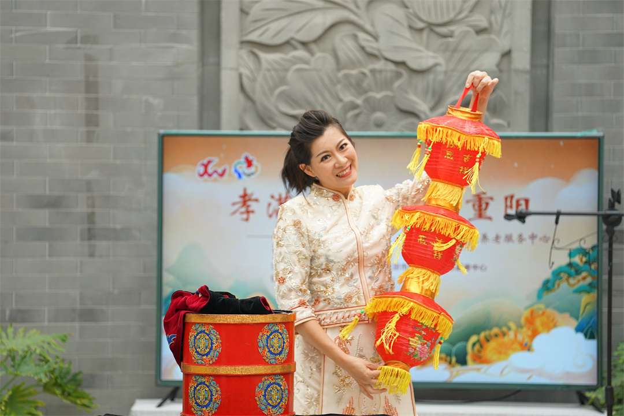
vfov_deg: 8.0
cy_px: 208
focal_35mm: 171
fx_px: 2964
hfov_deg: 12.0
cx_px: 312
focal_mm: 171
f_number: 2.8
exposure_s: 1/320
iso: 400
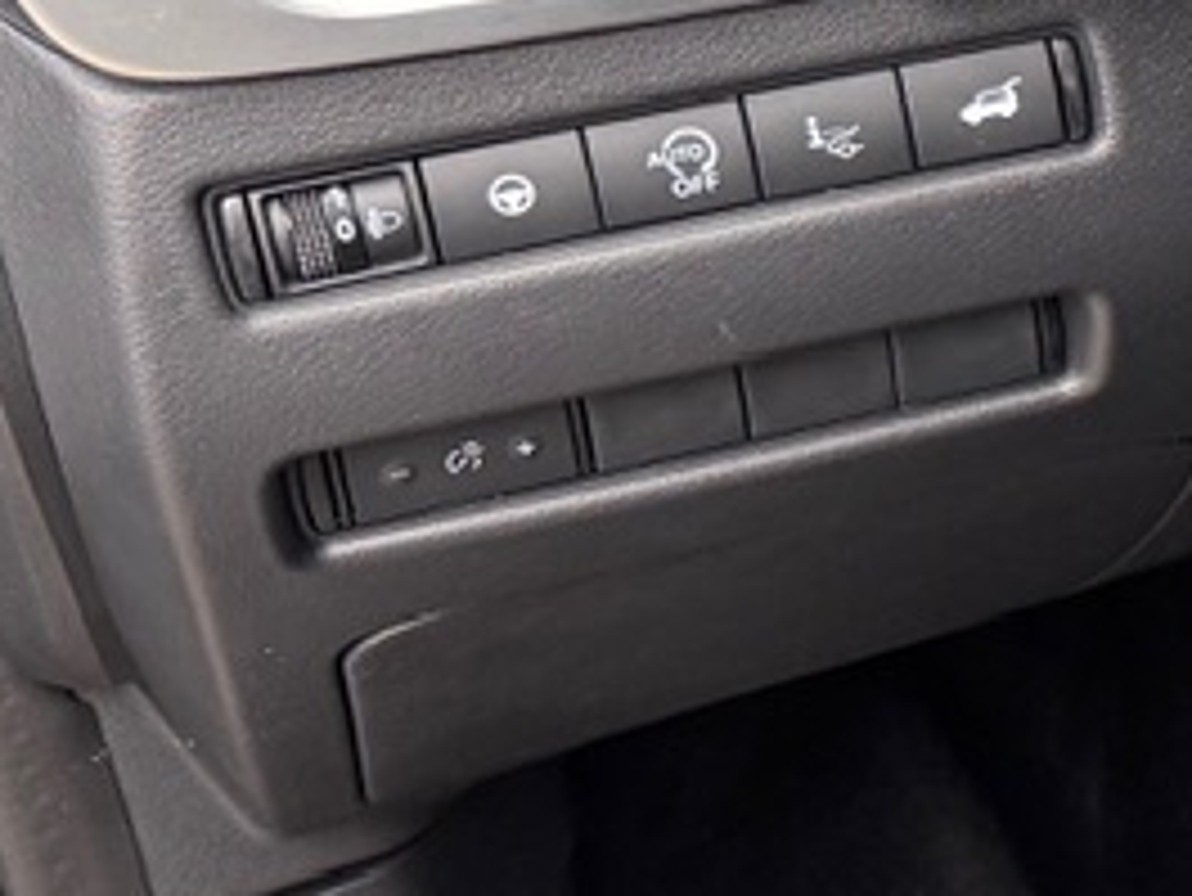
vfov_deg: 12.7
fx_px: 3996
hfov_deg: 13.8
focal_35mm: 116
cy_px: 212
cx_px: 2537
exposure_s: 1/121
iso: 200
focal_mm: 6.76
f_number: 1.78
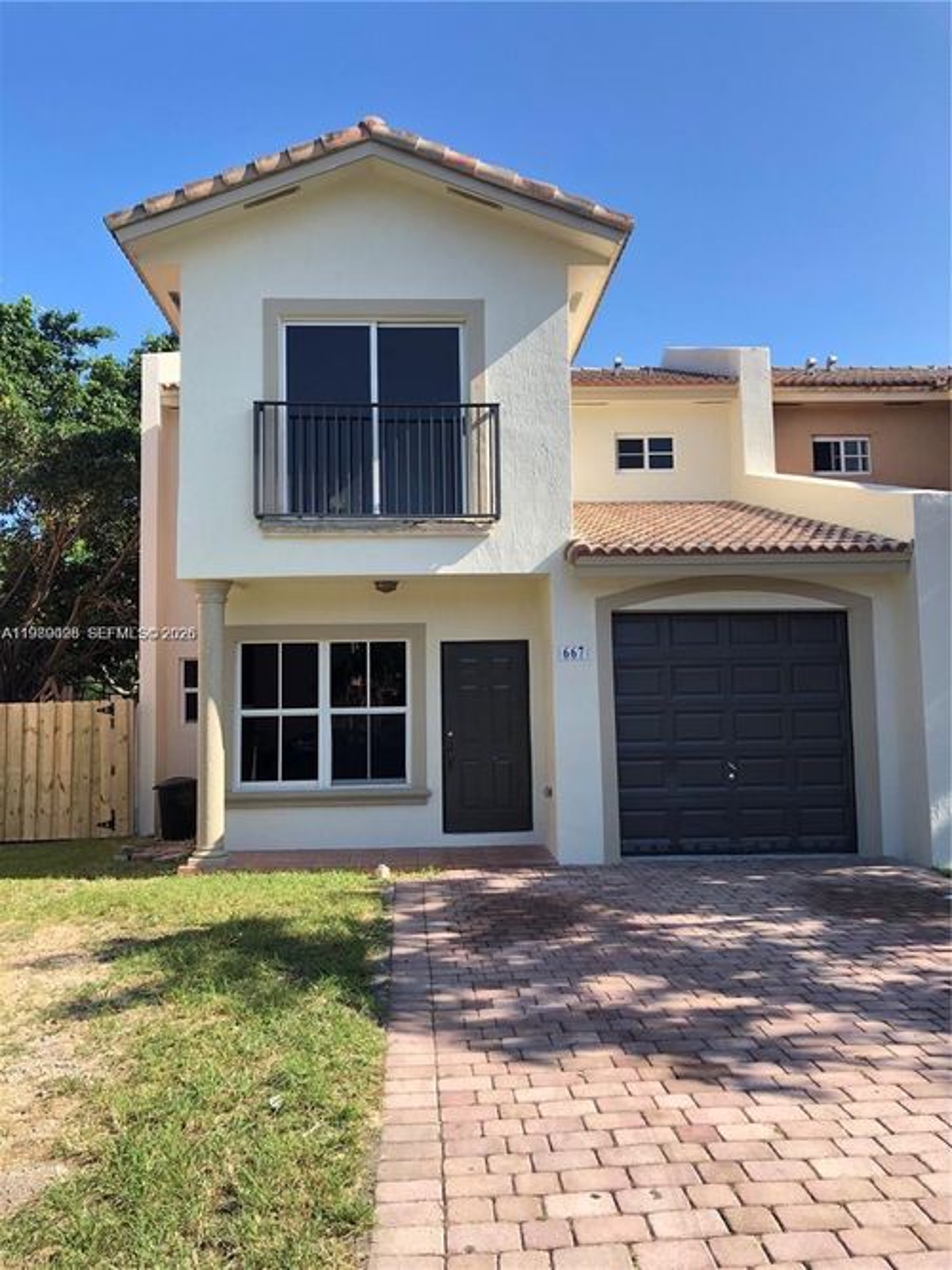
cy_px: 635
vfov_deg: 63.5
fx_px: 1027
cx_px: 476
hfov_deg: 49.7
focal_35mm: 28
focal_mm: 4
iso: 20
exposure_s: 1/461
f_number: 1.8
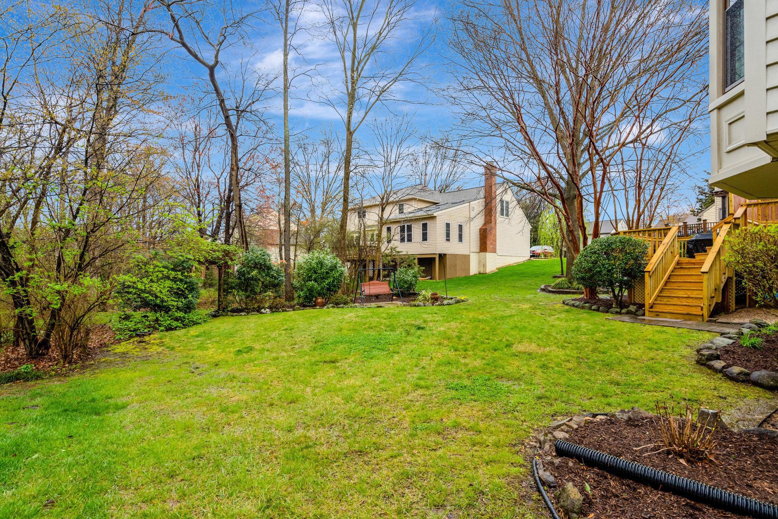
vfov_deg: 70.4
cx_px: 387
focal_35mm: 17
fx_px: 367
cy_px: 273
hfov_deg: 93.3
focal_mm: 16
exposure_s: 1/640
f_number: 8
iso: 1250
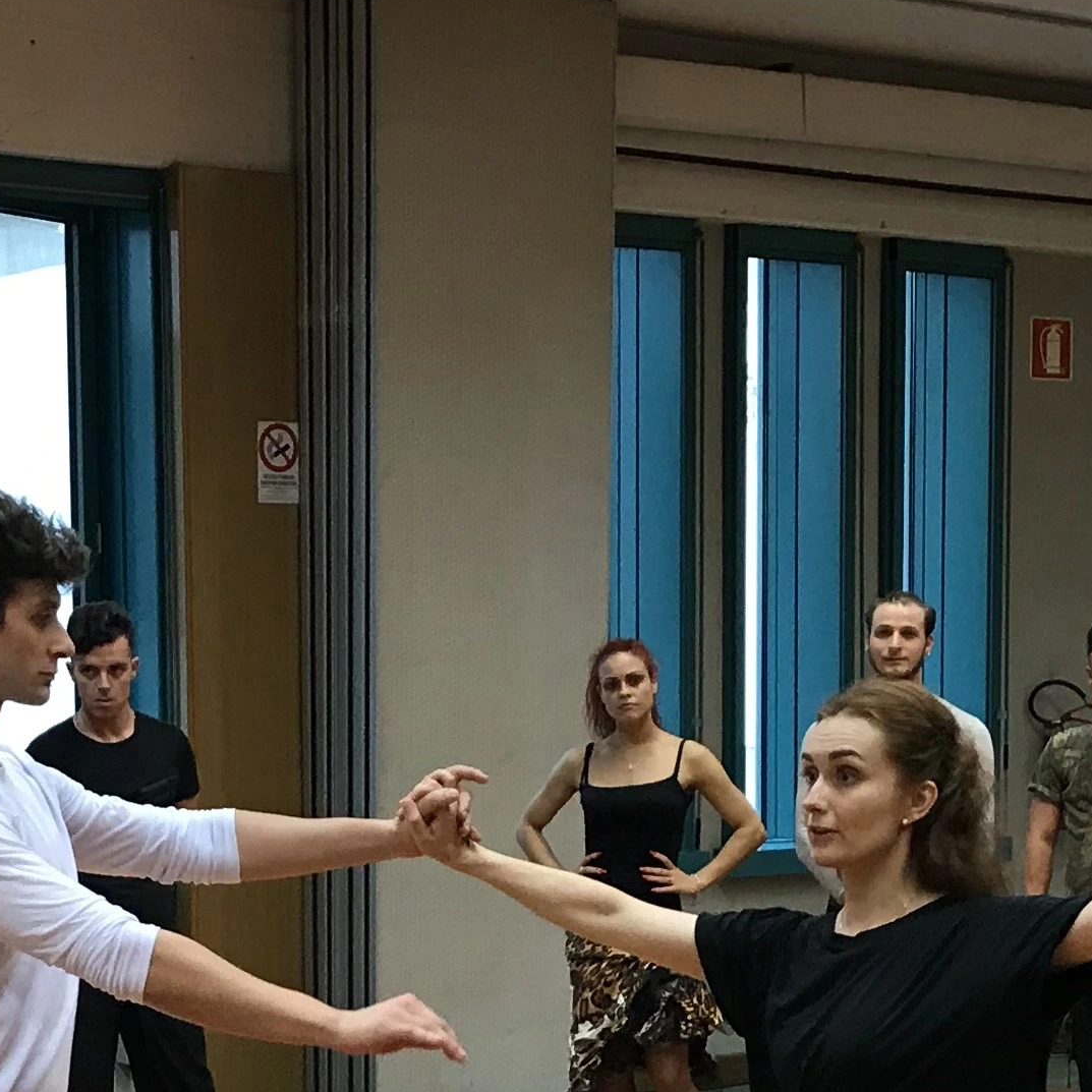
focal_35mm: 93
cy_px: 1020
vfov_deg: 18.3
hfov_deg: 18.6
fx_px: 3319
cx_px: 301
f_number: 1.8
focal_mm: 3.99
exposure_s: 1/25
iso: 40
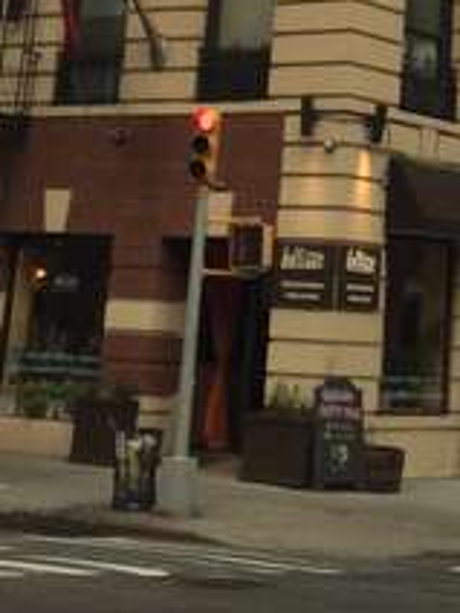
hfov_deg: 13.0
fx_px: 2002
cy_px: -541
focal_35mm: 113
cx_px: 405
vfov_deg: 14.8
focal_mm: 4.12
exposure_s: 1/370
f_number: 2.2
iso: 32
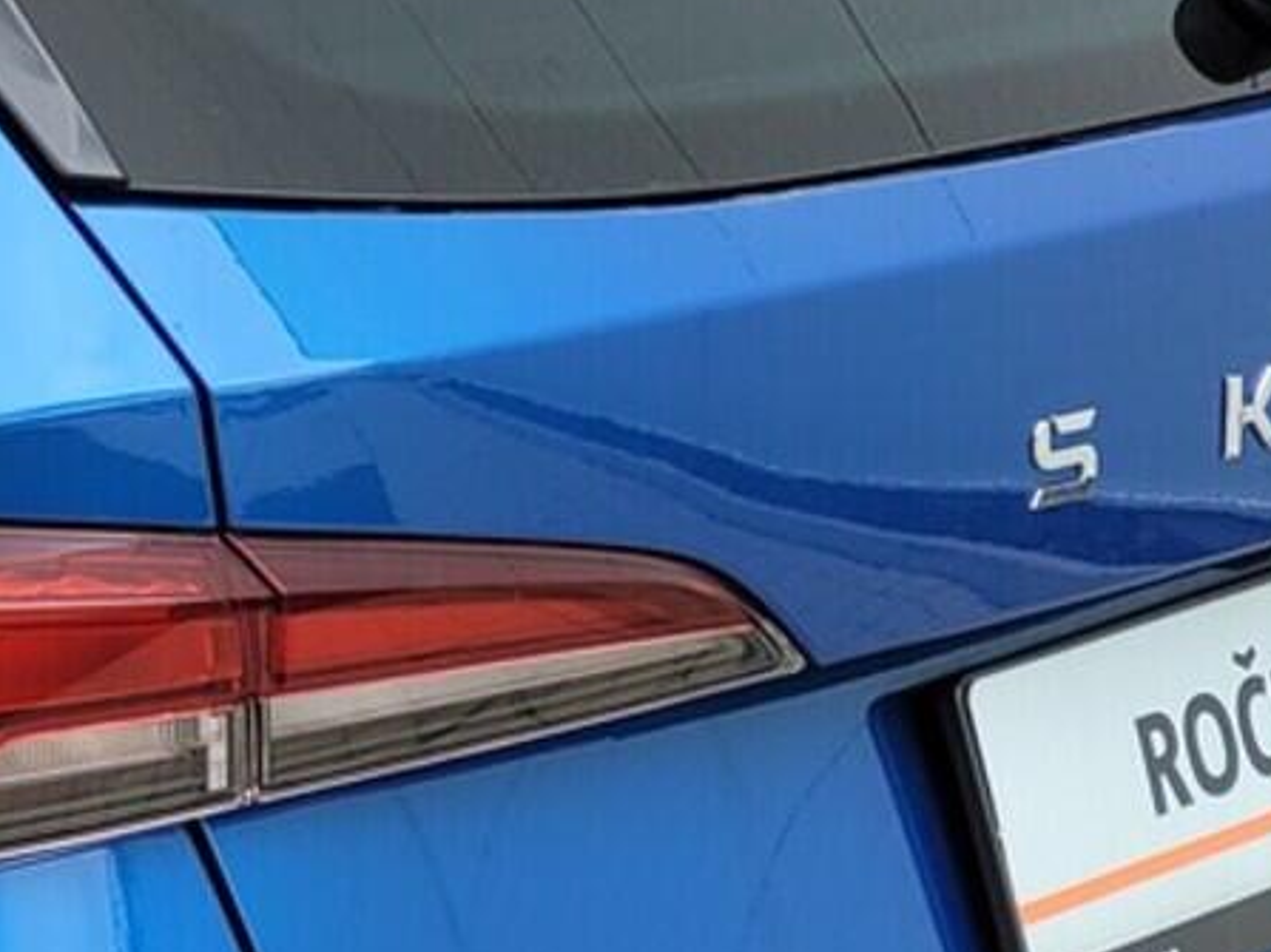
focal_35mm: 245
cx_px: 446
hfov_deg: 8.1
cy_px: 1185
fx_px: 8993
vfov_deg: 6.0
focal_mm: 7.12
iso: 25
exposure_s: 1/107
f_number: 2.4
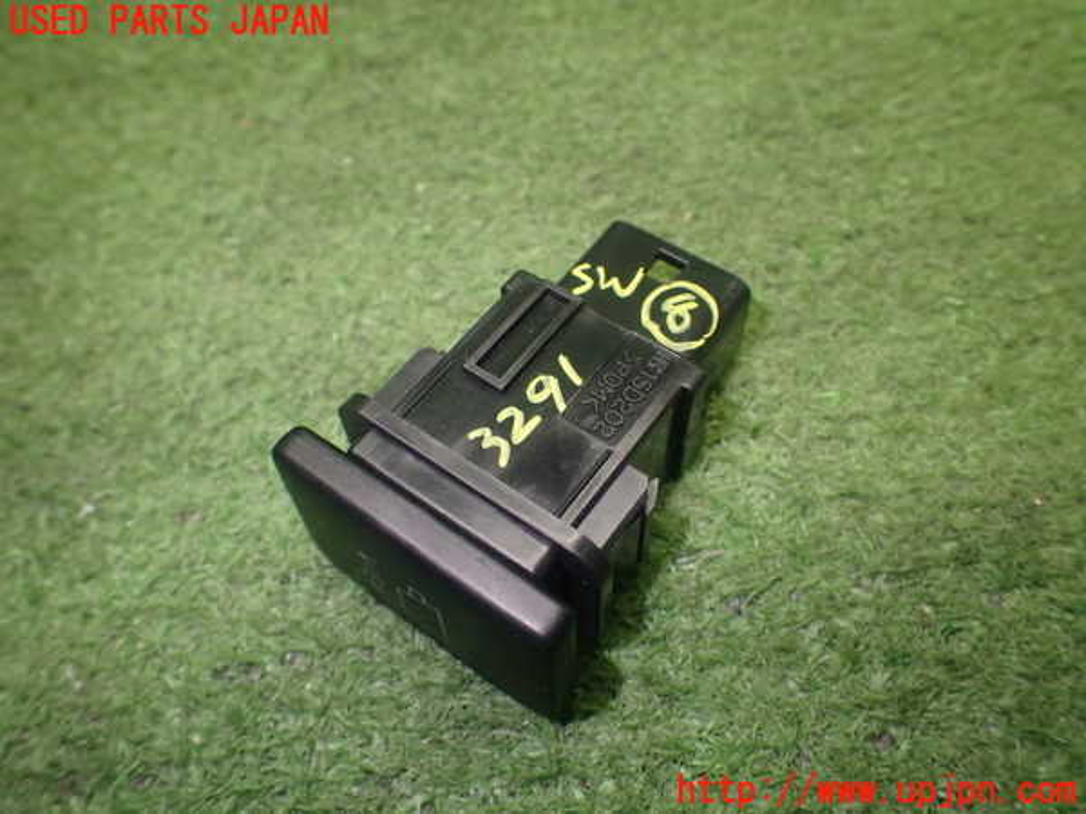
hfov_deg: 60.0
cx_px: 543
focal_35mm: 30
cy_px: 407
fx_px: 941
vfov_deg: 46.8
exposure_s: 1/125
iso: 500
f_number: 2.3
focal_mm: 5.4
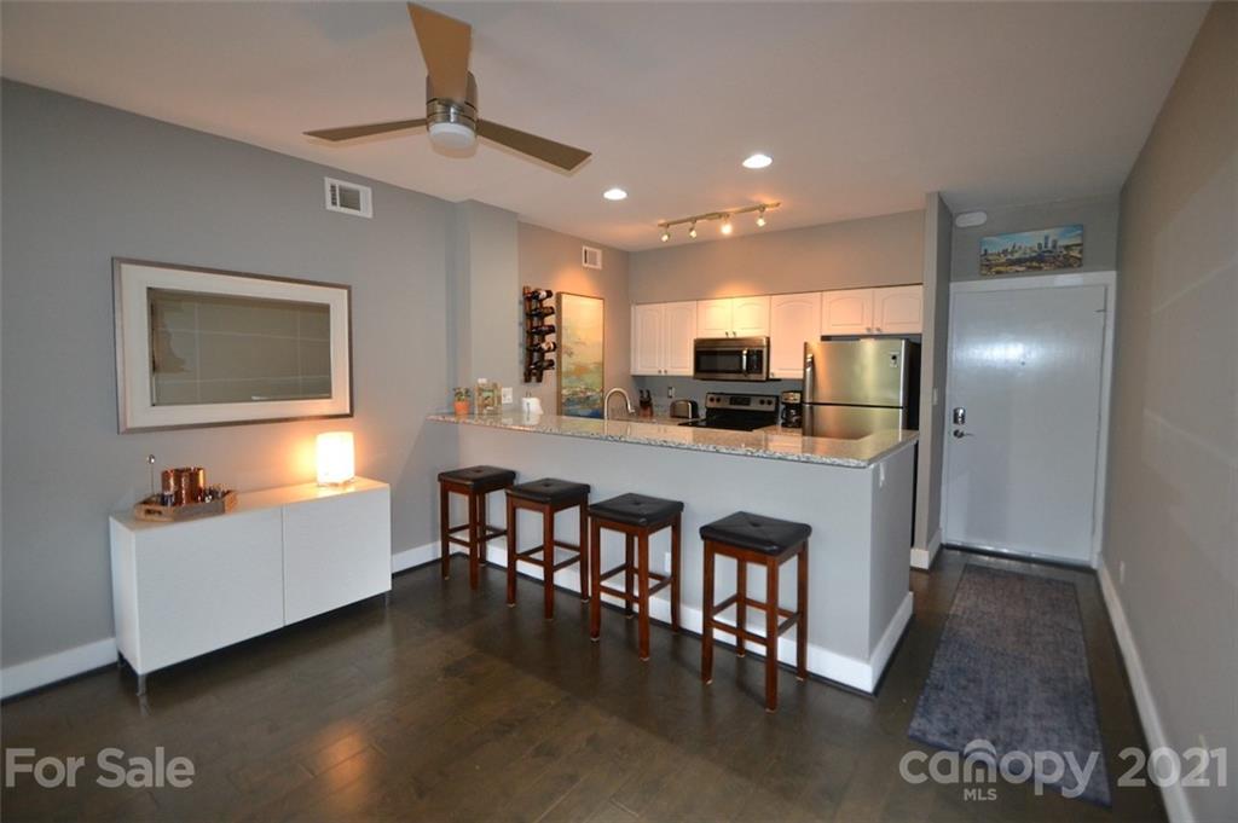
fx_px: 515
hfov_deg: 100.4
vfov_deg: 77.2
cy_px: 412
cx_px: 619
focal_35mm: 15
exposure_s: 1/60
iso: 720
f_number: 3.5
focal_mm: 10
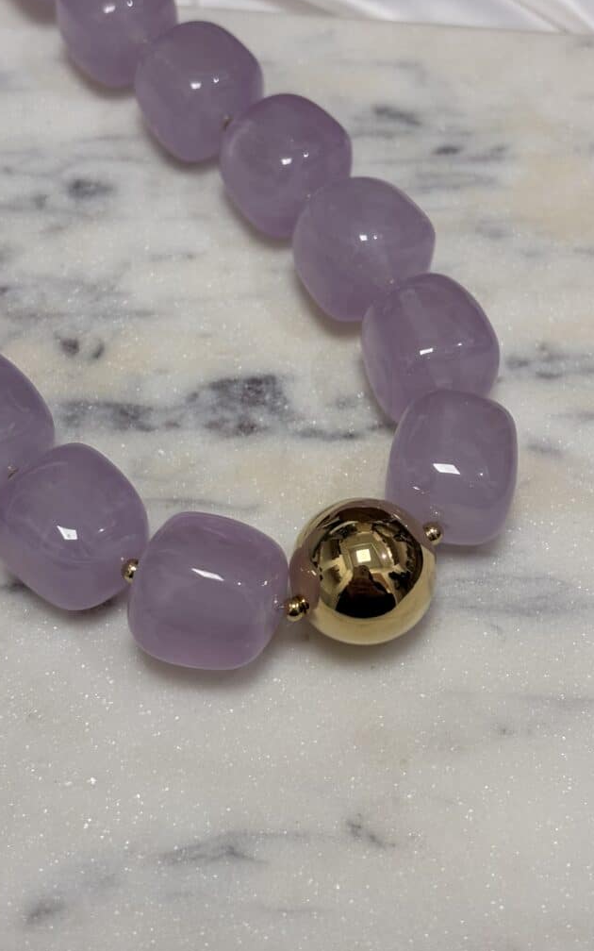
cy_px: 474
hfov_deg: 23.1
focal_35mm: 56
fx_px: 1450
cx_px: 324
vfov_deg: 36.3
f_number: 1.6
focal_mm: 5.96
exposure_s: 1/50
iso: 32
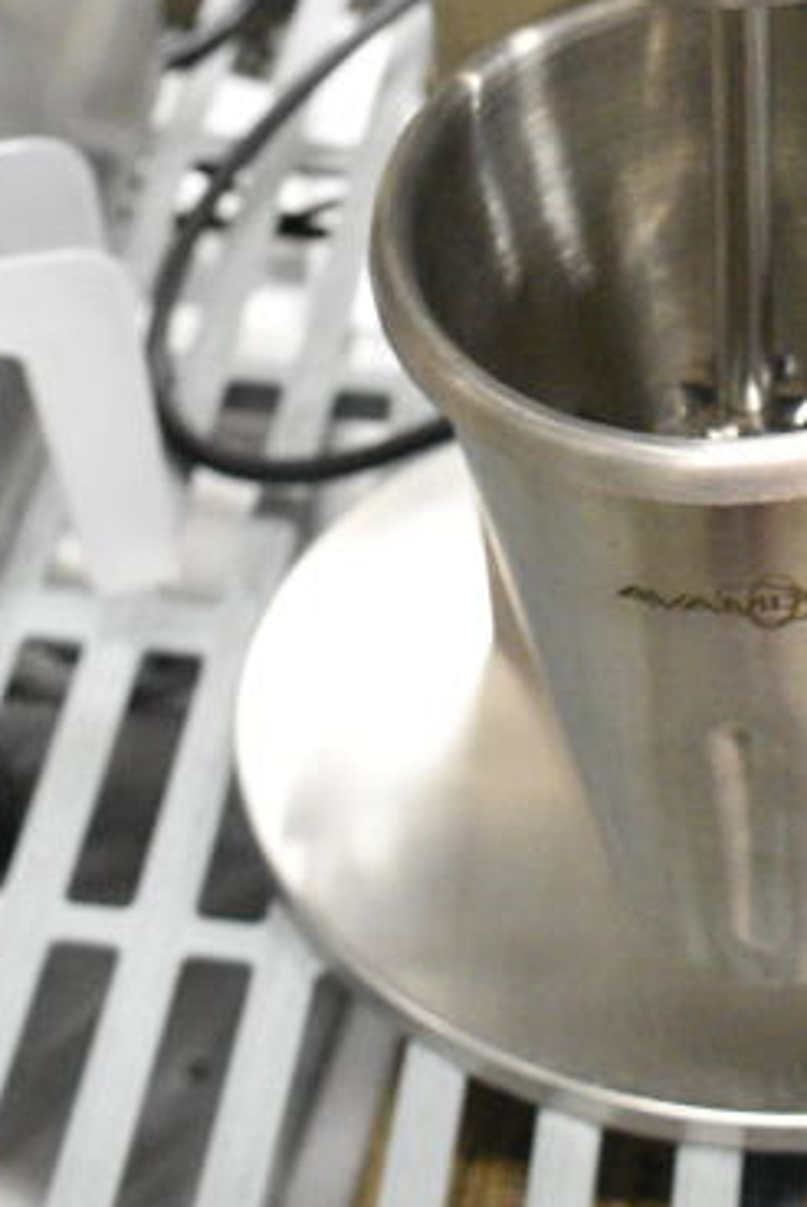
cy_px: -221
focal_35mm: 78
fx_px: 2626
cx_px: 741
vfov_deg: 23.7
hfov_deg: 17.2
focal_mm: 21
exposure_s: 1/125
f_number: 5.6
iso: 6400
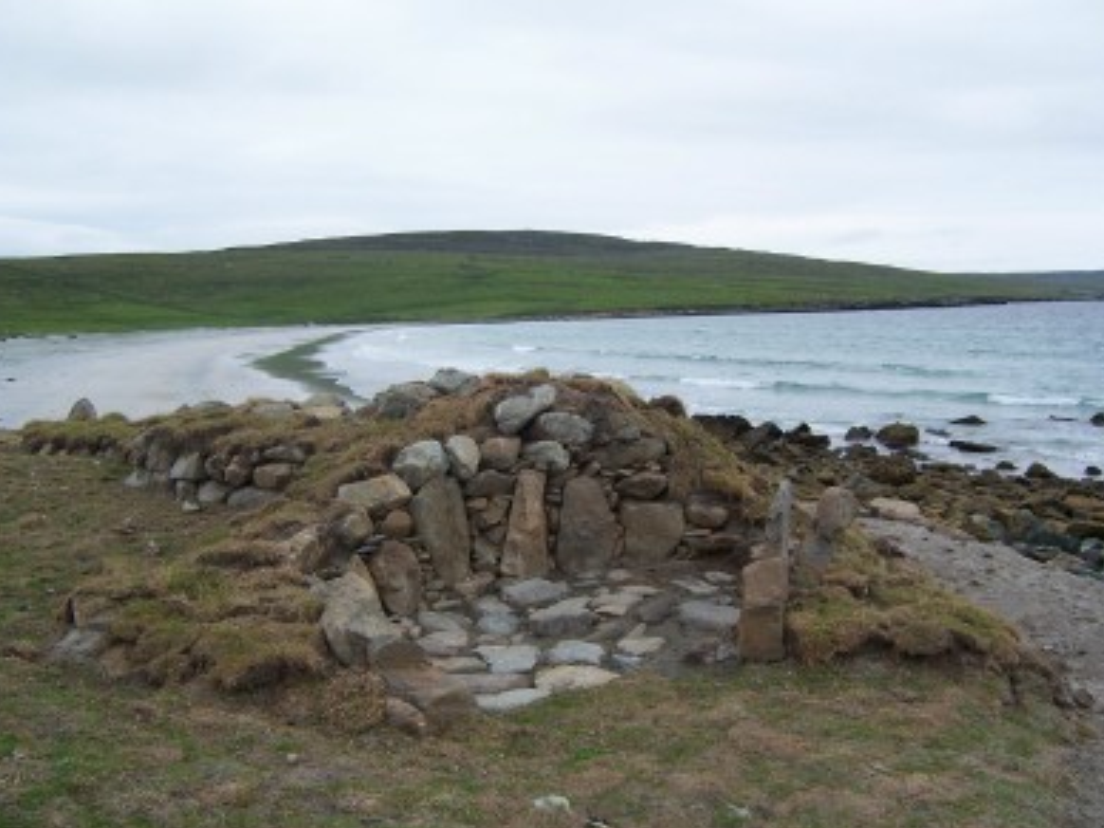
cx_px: 555
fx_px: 1084
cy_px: 424
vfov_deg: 41.8
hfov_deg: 54.0
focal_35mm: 34
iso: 80
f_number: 3.4
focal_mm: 5.5
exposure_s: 1/350
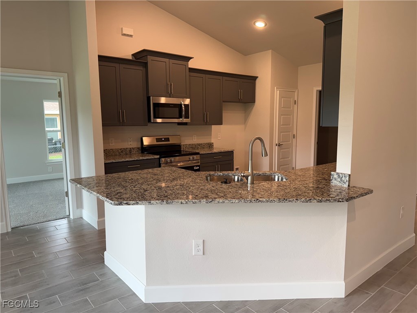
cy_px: 156
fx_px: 289
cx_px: 208
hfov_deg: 71.6
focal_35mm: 24
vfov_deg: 56.8
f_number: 1.78
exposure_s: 1/120
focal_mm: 6.76
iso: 100
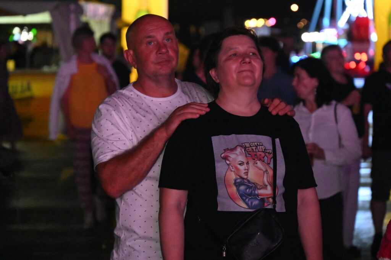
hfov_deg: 14.2
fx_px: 1574
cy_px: 130
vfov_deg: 9.4
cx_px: 196
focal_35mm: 145
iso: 25600
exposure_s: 1/160
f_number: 6.3
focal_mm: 145
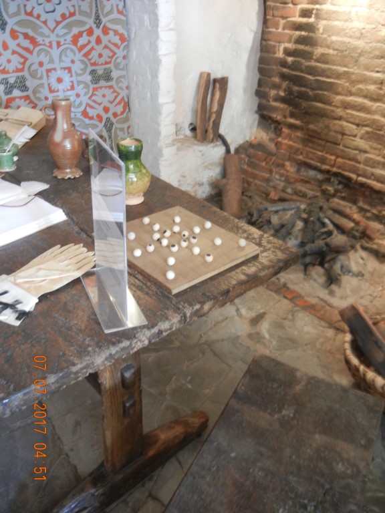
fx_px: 445
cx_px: 192
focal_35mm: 30
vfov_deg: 60.0
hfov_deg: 46.8
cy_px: 256
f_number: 3.5
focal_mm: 5.4
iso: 400
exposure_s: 1/1.6
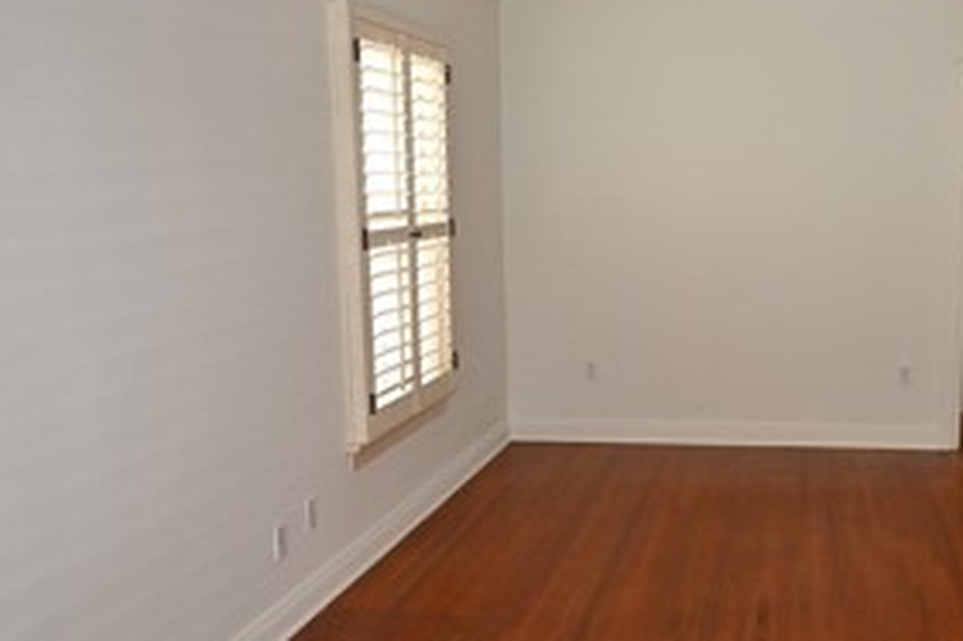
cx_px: 785
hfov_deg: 44.8
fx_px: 1096
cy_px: 355
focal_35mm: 41
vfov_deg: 32.6
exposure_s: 1/60
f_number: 4
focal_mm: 12
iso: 450
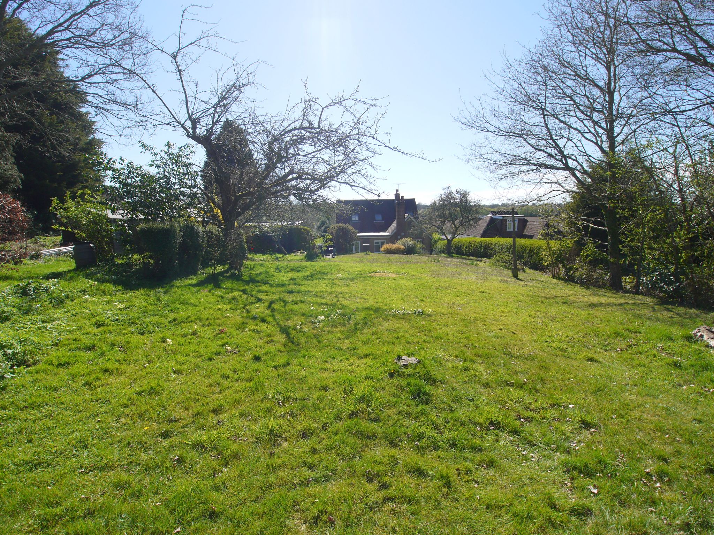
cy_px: 268
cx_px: 357
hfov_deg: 87.8
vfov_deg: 71.6
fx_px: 371
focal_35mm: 18
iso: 100
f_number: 7.1
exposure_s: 1/400
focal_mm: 9
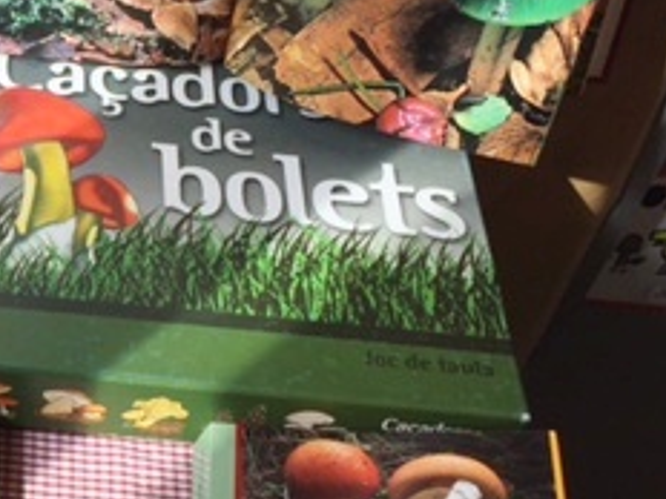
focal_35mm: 80
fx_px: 1539
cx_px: -103
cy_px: 293
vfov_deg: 18.4
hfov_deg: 22.7
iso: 32
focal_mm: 4.15
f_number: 2.2
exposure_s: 1/534
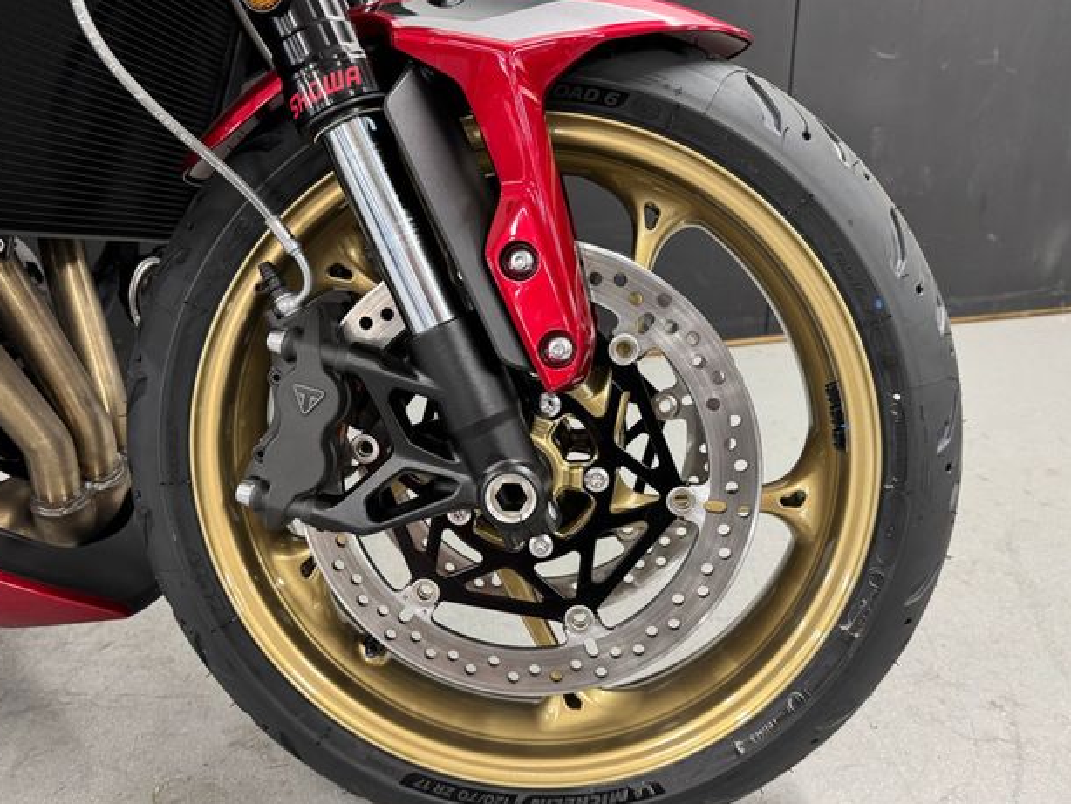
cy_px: 401
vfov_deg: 54.9
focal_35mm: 25
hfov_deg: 69.4
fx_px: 774
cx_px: 532
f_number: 1.78
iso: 320
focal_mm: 6.76
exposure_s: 1/50
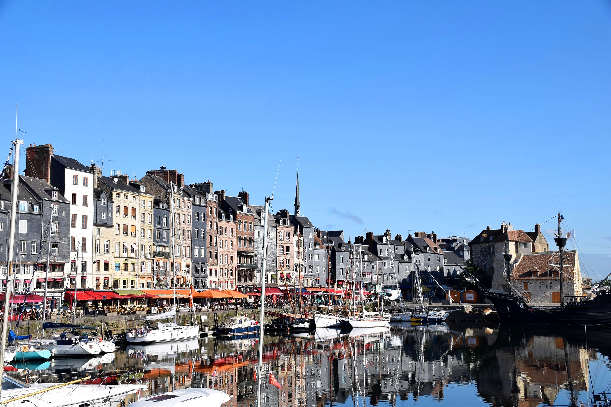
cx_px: 306
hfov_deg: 46.4
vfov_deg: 31.9
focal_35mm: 42
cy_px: 204
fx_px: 713
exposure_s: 1/400
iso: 200
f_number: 10
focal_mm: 28
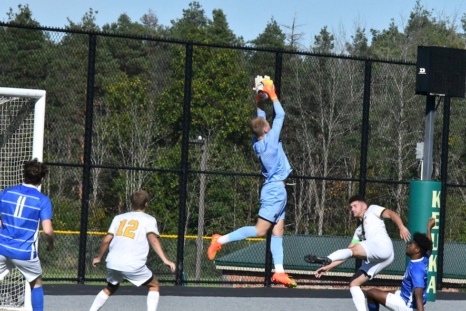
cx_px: 252
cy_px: 153
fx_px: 4453
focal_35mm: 344
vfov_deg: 4.0
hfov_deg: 6.0
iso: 12800
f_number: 25
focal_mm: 200
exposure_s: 1/8000
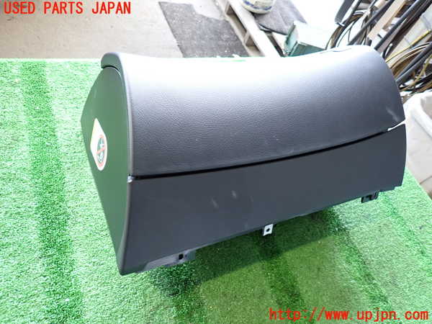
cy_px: 162
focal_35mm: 25
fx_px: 312
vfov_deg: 54.9
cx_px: 216
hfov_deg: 69.4
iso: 250
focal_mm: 4.5
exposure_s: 1/30
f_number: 2
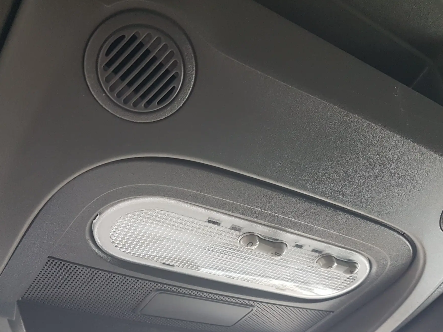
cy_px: 209
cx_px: 231
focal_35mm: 36
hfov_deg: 51.3
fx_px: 461
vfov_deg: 39.4
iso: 200
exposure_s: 1/24
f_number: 1.7
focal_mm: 4.2
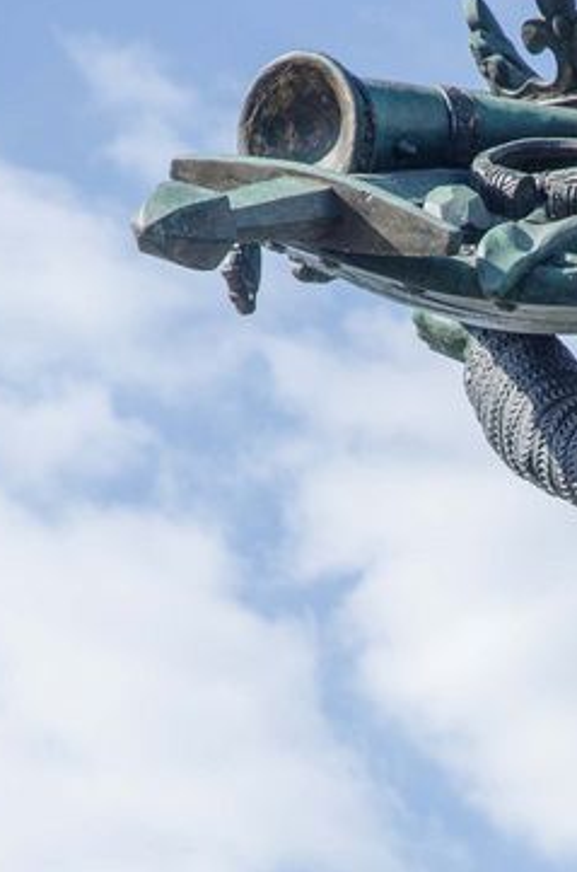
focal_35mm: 251
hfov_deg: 5.4
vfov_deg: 8.1
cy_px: 1019
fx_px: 6063
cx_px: 829
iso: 125
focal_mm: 56
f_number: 7.1
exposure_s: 1/250
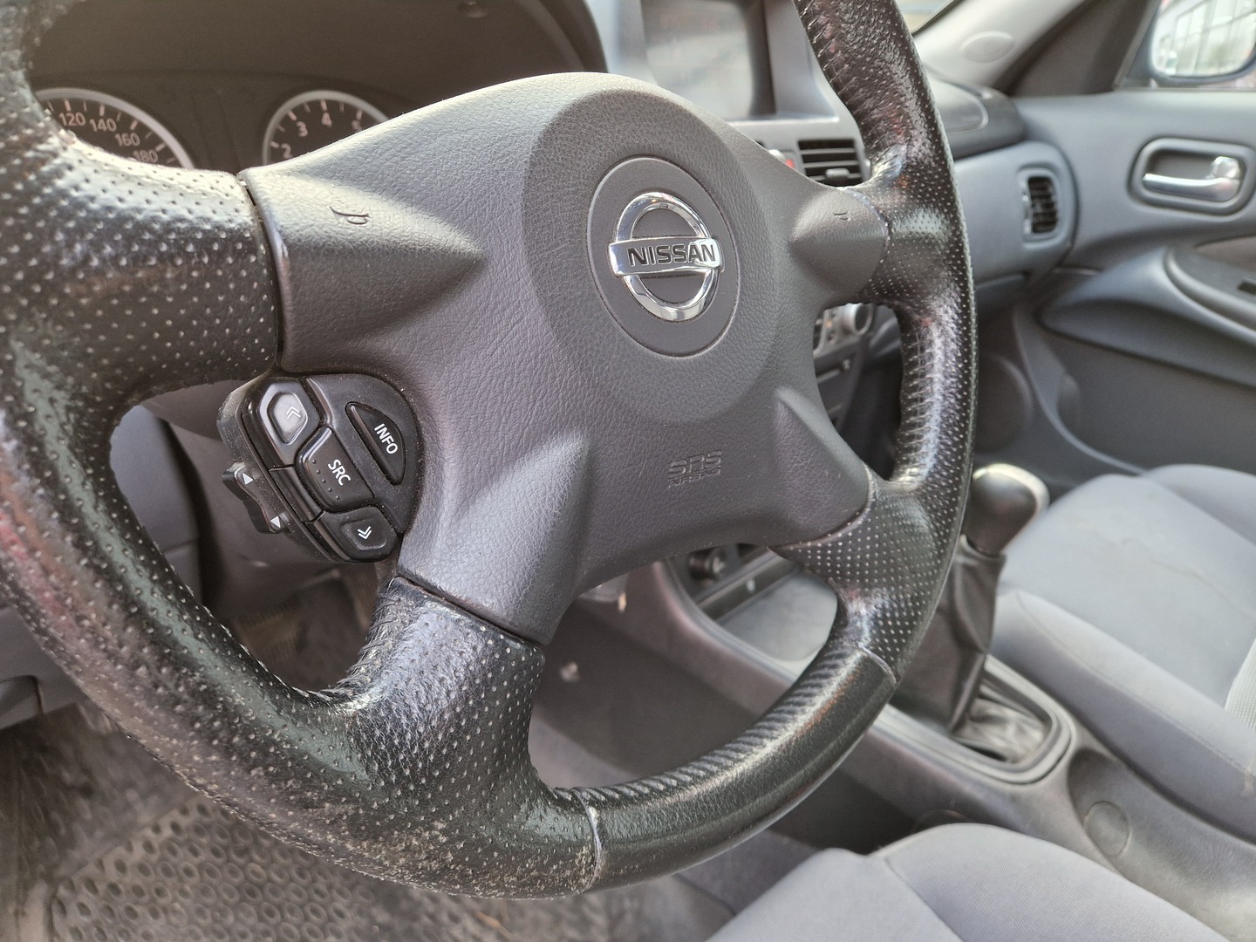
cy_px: 471
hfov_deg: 73.9
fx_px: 835
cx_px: 628
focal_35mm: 23
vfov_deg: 58.9
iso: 160
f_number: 1.8
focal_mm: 5.4
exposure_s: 1/100
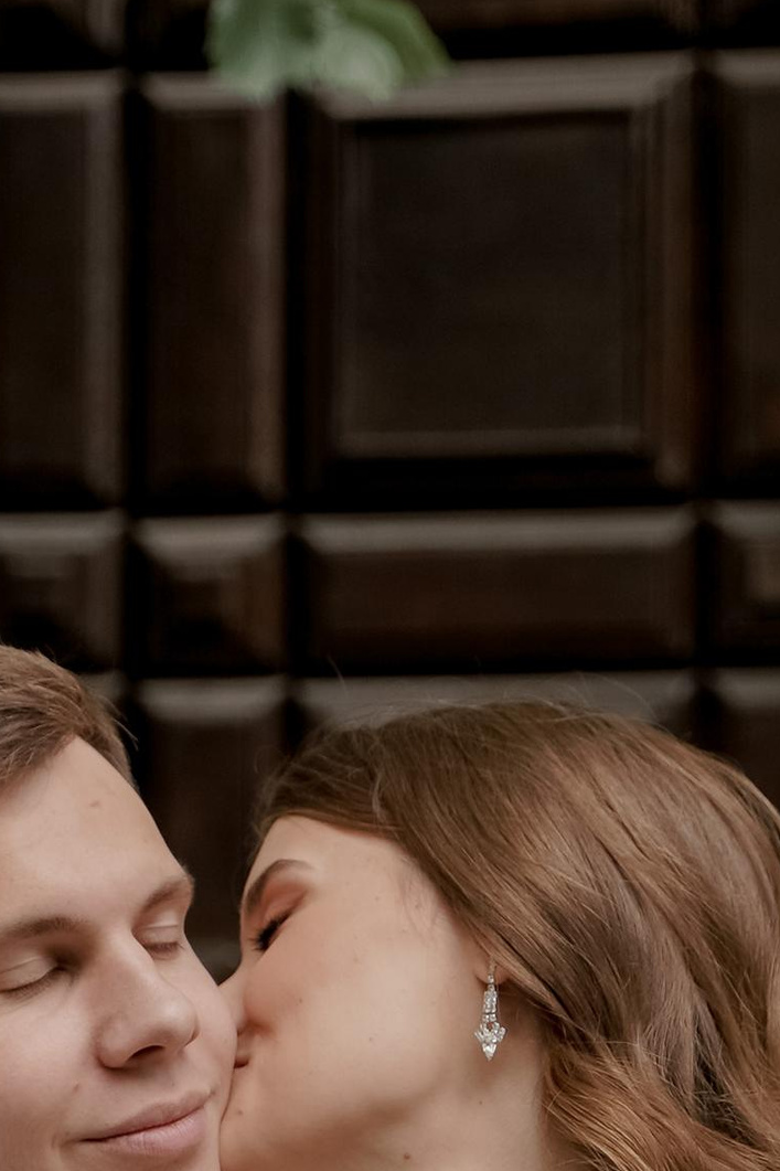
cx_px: 177
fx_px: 5884
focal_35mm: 181
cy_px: 1535
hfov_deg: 7.6
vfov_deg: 11.1
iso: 160
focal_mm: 50
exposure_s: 1/400
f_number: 2.8
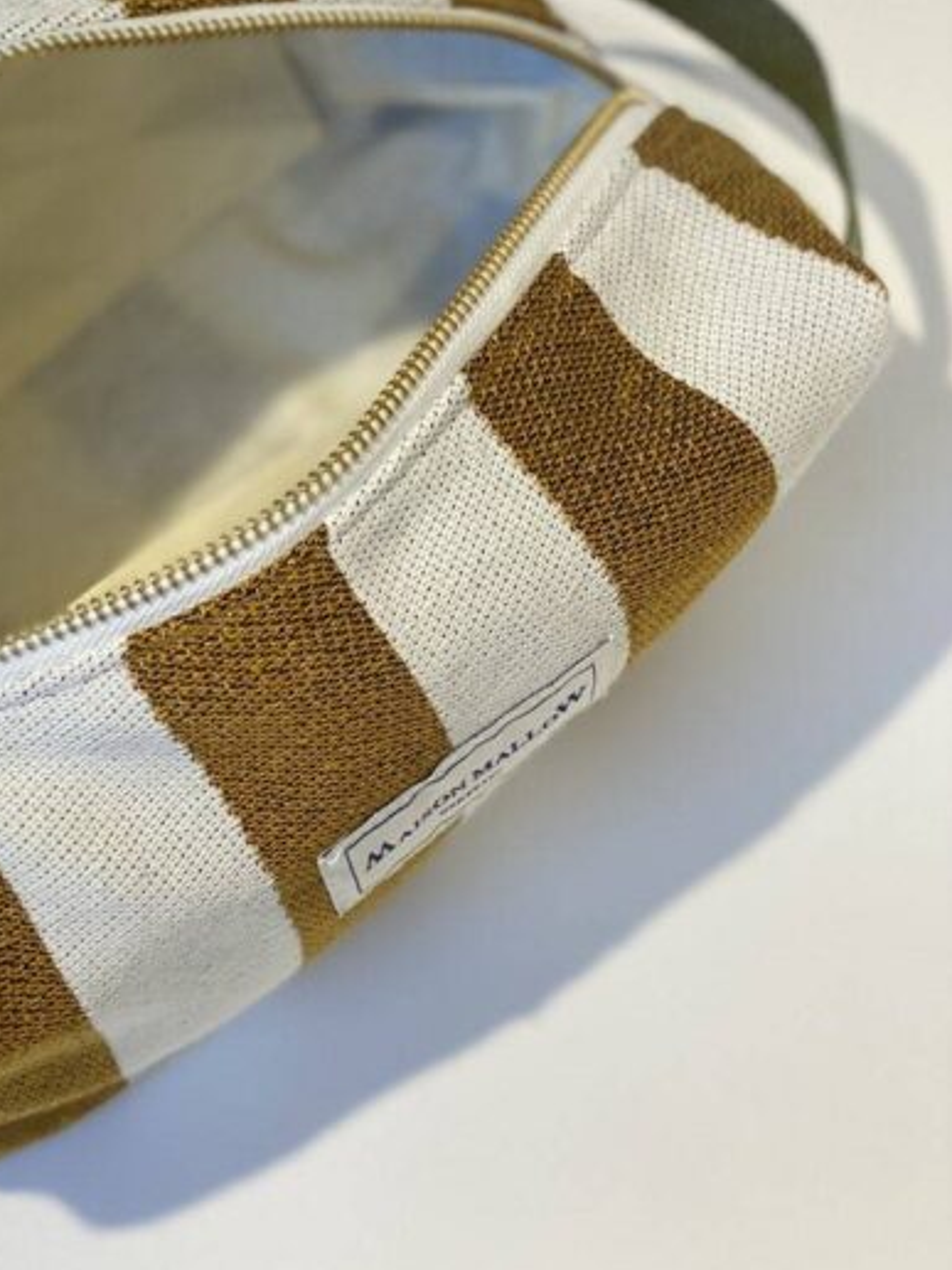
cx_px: 180
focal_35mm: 86
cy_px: 321
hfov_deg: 17.0
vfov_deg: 22.5
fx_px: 3154
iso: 100
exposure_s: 1/100
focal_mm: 6
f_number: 2
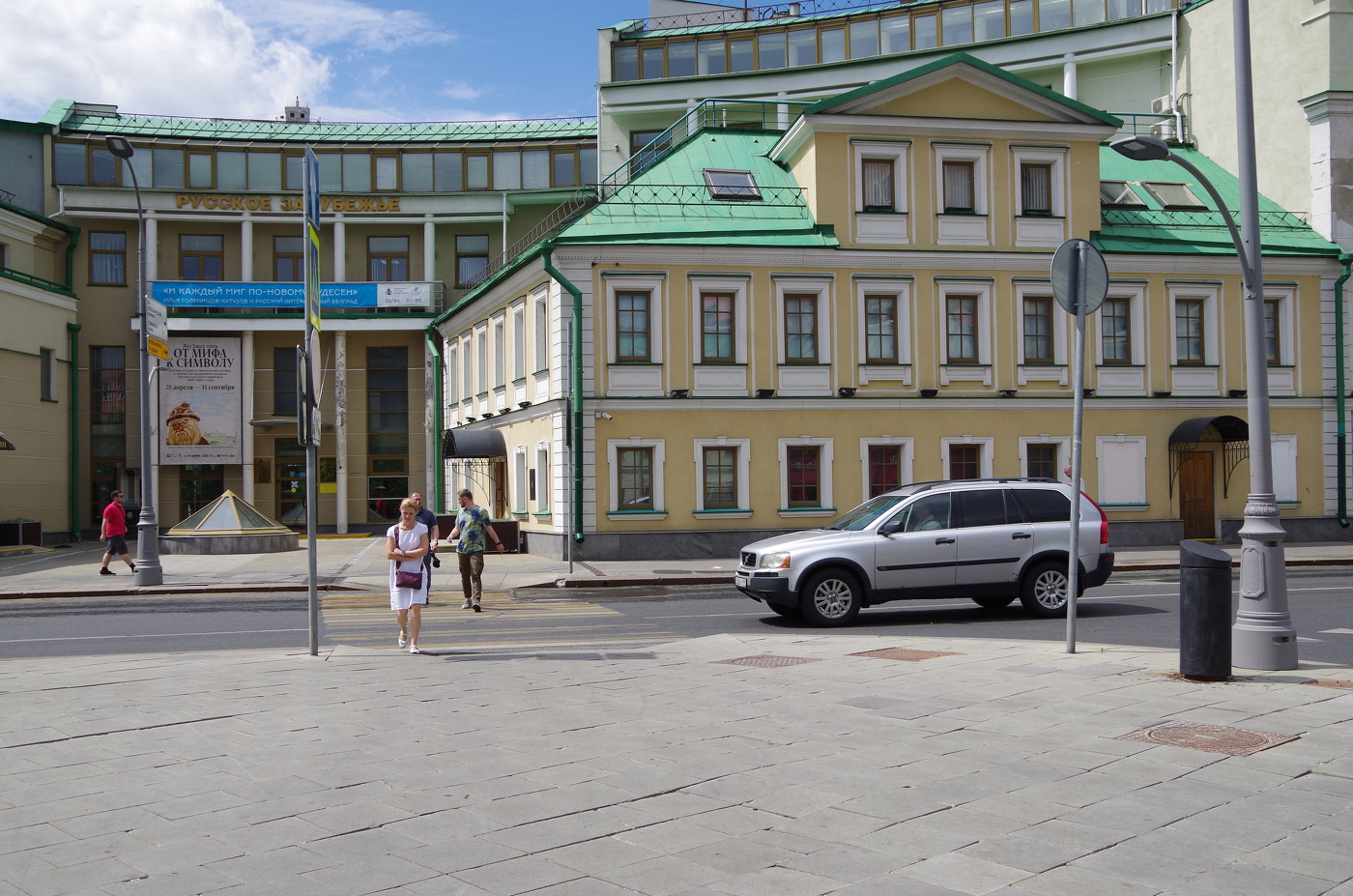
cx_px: 676
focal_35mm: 36
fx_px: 1350
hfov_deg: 53.2
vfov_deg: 36.7
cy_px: 448
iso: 100
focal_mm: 24
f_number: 8
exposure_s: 1/250
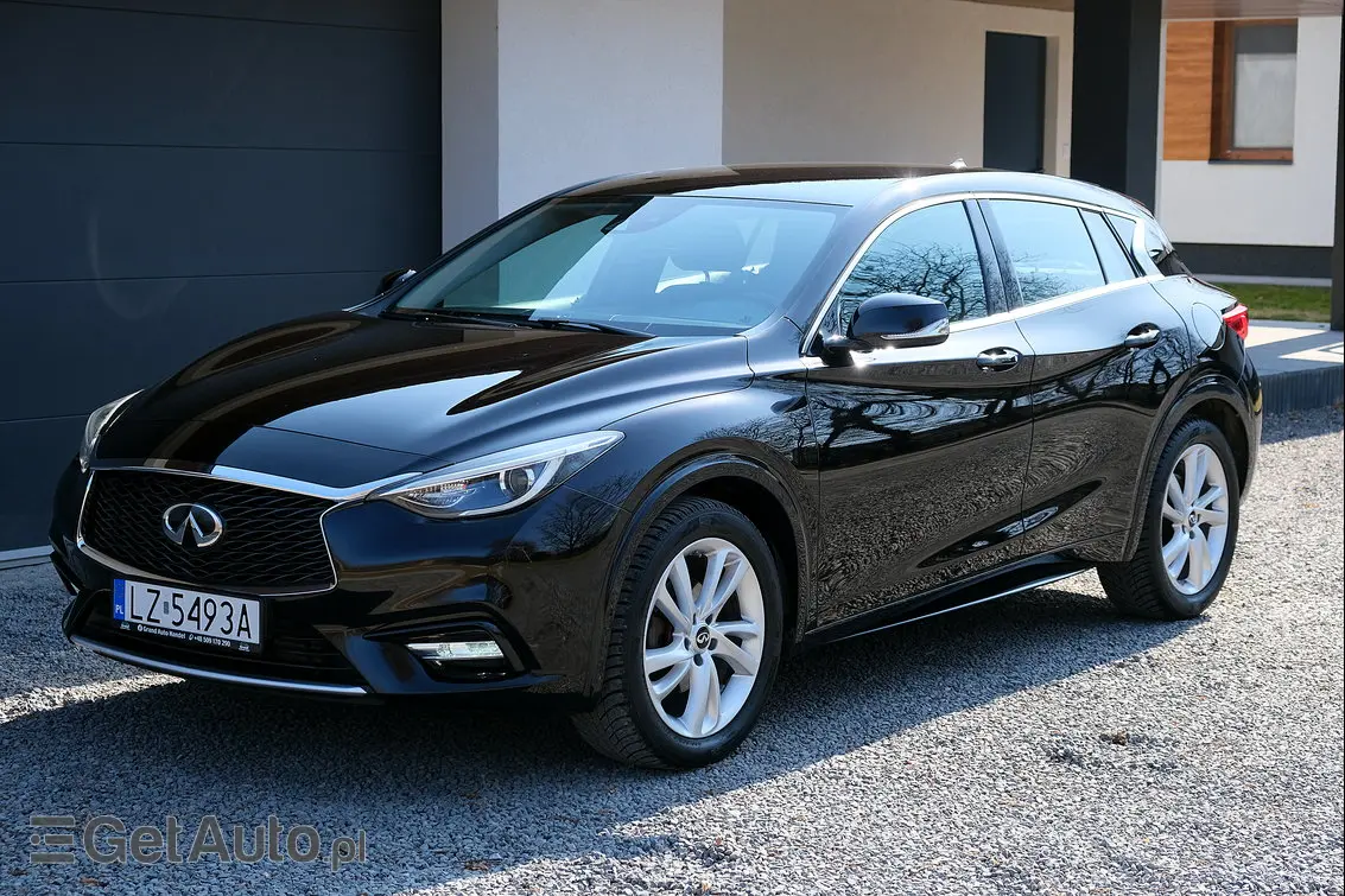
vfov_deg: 19.7
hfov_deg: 29.2
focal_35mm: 69
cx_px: 672
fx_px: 2577
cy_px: 448
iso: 320
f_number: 5.6
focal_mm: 46.3
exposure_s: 1/320
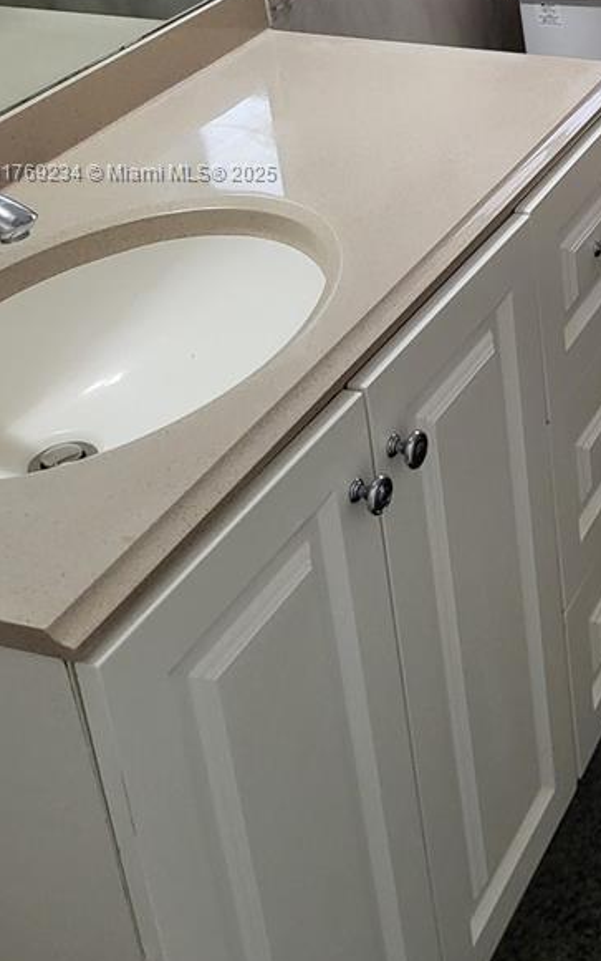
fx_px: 1492
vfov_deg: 34.4
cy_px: 174
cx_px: 717
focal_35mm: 57
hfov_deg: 21.2
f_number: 1.8
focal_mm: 5.4
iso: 200
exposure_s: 1/60
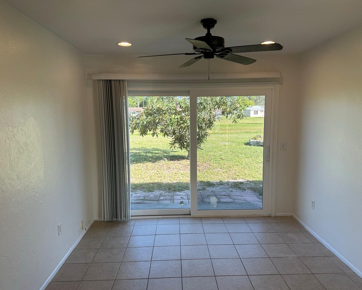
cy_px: 147
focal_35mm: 26
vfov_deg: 54.9
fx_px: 279
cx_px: 182
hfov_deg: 66.0
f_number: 1.78
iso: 80
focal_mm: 6.86
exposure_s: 1/486
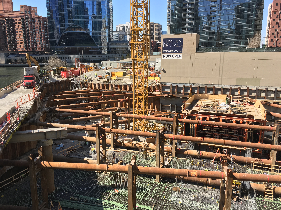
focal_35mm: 29
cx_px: 140
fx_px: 235
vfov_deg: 48.2
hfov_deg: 61.7
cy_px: 105
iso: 25
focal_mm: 4.15
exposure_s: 1/974
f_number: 2.2
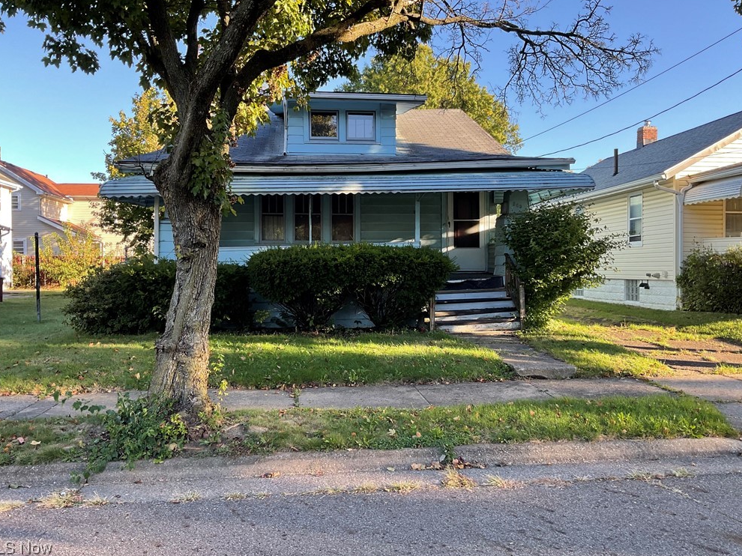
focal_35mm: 30
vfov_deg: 46.8
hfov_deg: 60.0
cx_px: 361
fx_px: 643
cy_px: 277
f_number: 1.8
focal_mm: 3
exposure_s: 1/131
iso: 16
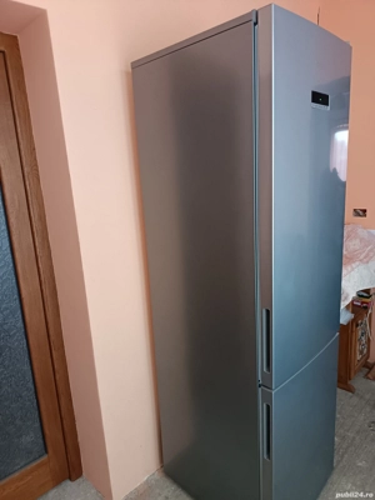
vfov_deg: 71.6
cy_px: 250
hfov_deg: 56.8
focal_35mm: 24
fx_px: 347
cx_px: 188
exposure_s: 1/24
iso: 2822
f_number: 1.75
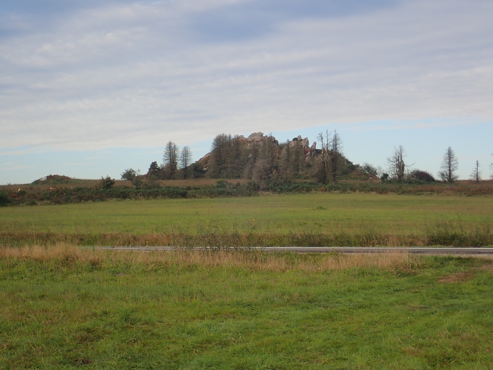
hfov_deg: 23.0
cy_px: 185
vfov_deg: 17.4
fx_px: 1211
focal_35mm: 85
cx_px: 246
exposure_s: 1/800
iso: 200
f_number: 4.5
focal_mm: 15.41
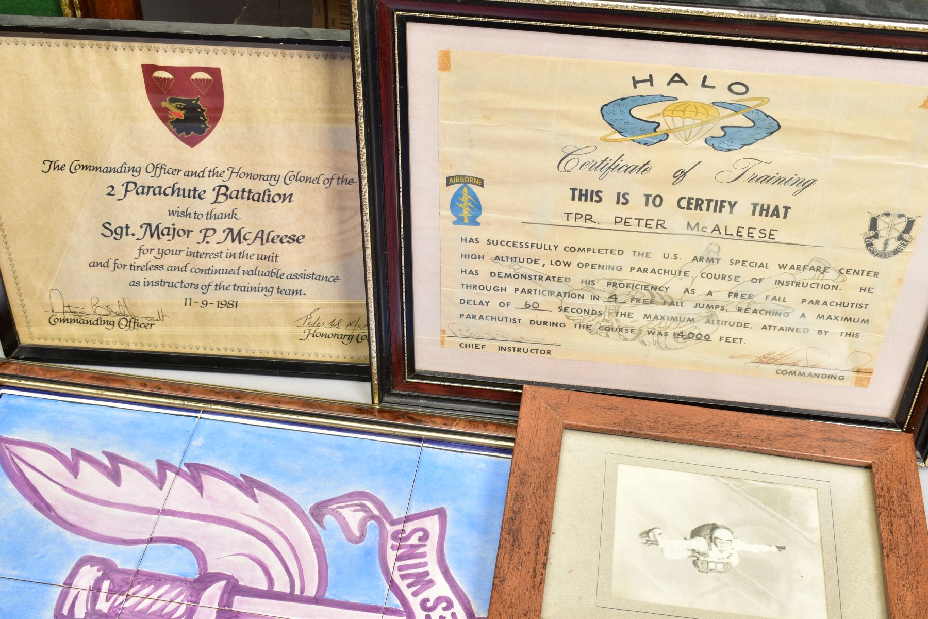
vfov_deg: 28.1
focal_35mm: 48
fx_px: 1237
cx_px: 464
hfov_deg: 41.1
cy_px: 310
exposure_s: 1/100
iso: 100
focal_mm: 32
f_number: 10
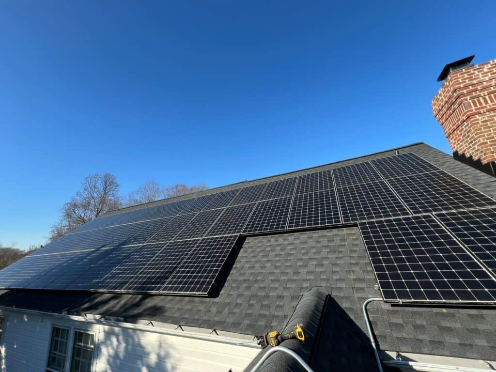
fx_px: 186
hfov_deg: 106.2
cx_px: 248
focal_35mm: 13
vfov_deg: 89.9
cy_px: 186
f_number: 1.8
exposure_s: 1/815
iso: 32
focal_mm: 1.57
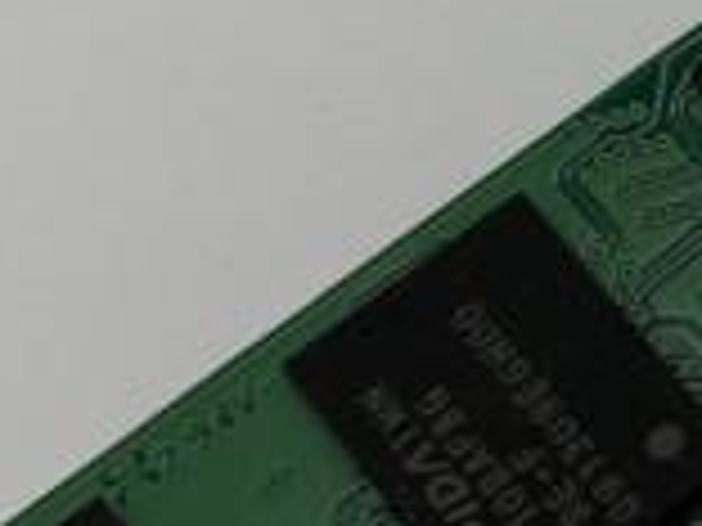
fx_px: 3468
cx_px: 1422
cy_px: -126
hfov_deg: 10.6
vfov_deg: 8.6
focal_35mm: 171
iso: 25
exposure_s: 1/272
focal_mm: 4.25
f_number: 1.8
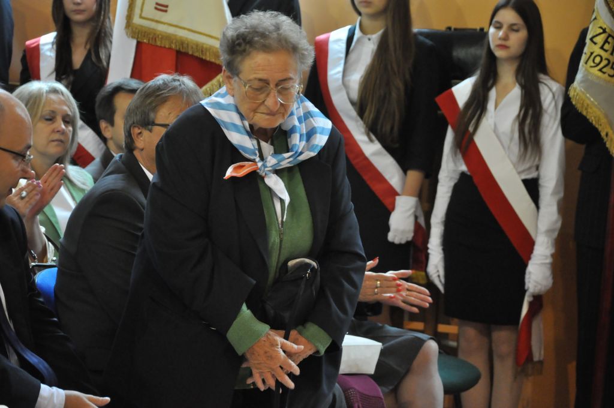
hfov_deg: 13.1
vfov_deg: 8.7
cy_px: 204
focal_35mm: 158
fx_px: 2683
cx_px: 307
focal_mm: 105
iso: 2000
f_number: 5.6
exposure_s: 1/200
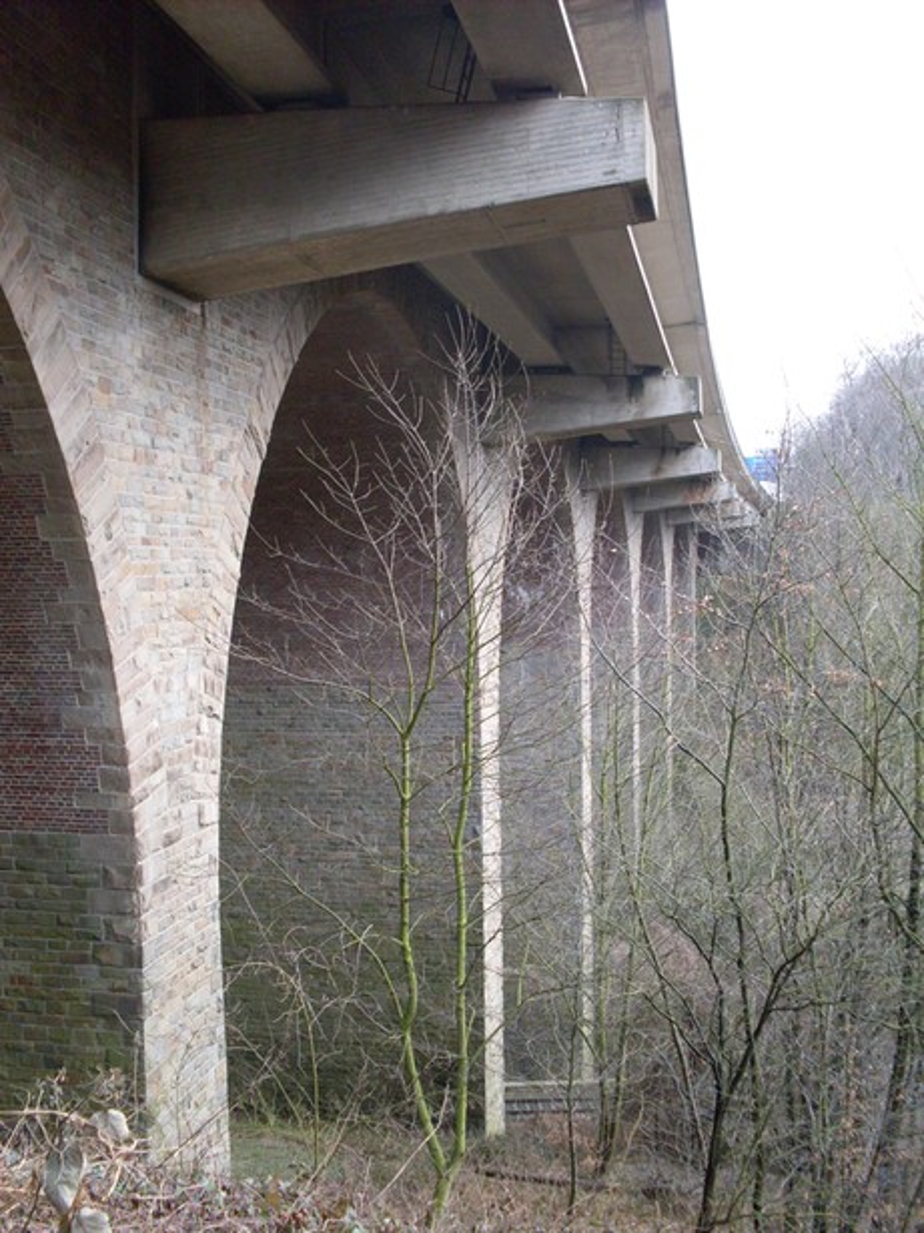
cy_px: 616
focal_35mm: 38
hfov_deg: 37.7
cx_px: 462
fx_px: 1353
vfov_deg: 49.0
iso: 100
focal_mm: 6.3
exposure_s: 1/60
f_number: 2.8
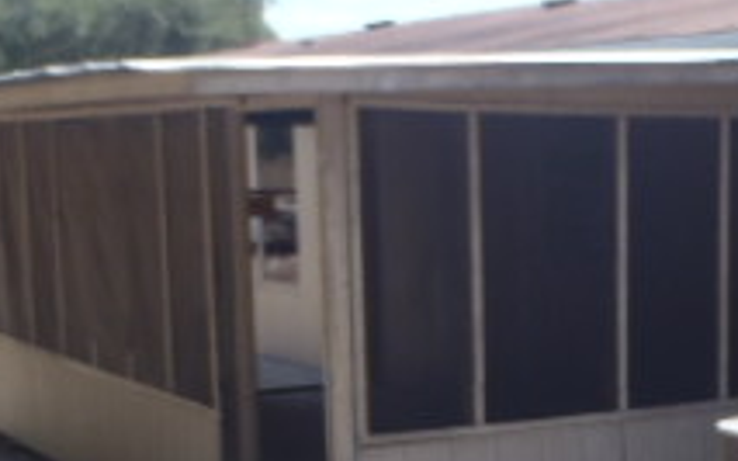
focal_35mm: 89
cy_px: 464
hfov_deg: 22.6
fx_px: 1790
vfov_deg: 14.4
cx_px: 707
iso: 80
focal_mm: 5
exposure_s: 1/320
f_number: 3.9
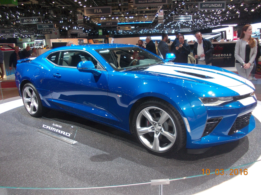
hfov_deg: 63.4
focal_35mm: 28
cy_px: 98
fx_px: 211
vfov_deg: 49.7
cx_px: 130
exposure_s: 1/60
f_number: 2.7
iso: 125
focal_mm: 4
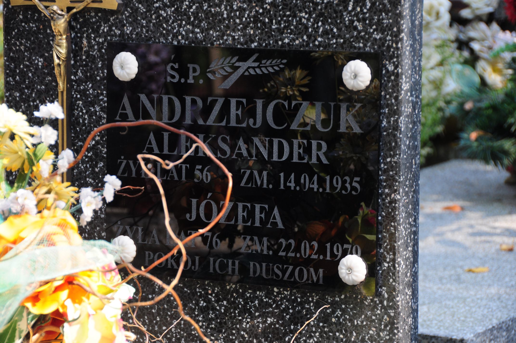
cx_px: 258
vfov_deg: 8.7
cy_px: 172
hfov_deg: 13.1
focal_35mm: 158
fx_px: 2255
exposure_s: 1/125
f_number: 7.1
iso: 400
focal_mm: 105
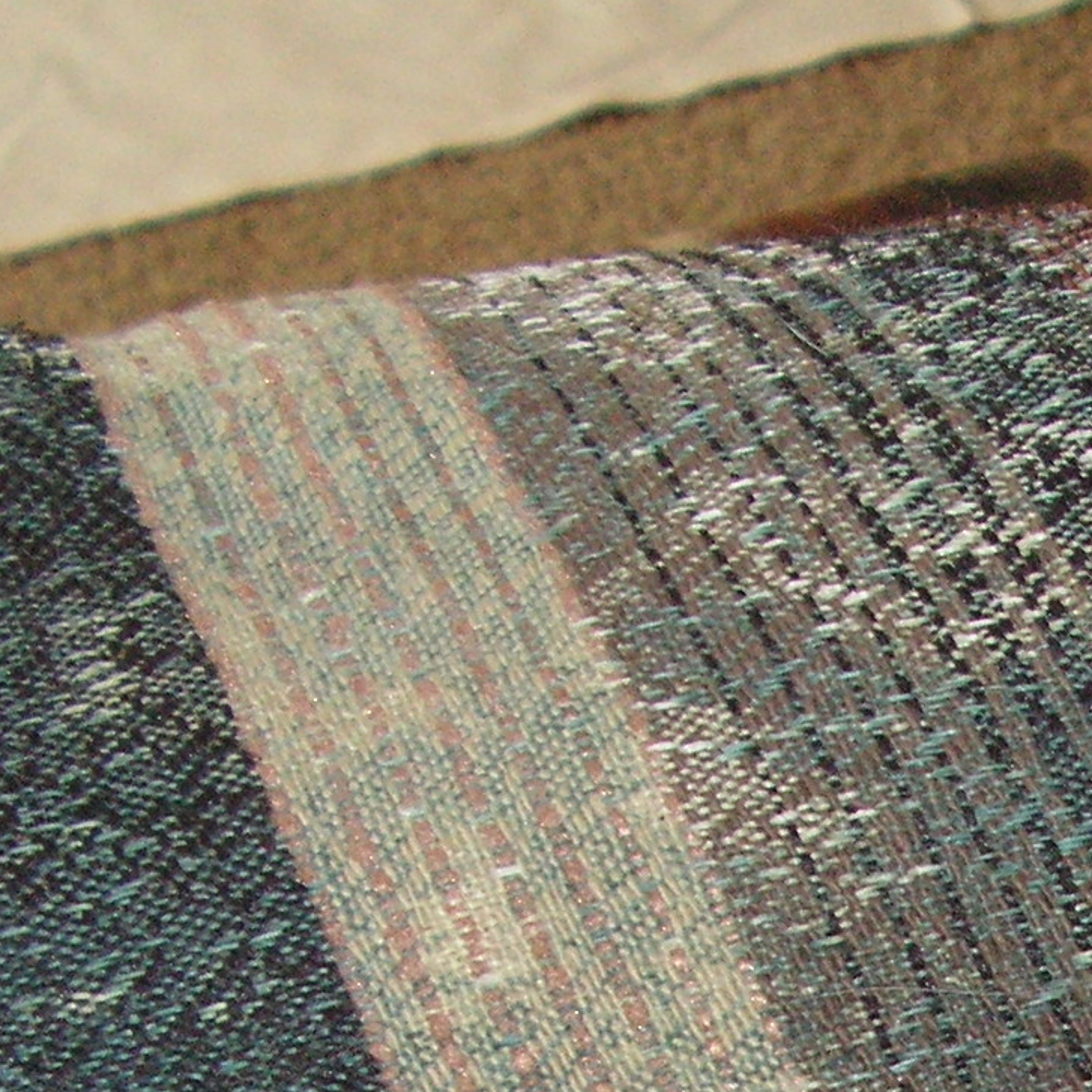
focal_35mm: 112
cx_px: 1519
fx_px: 3997
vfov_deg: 14.9
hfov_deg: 14.7
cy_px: 1383
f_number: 3.2
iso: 160
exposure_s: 1/40
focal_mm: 6
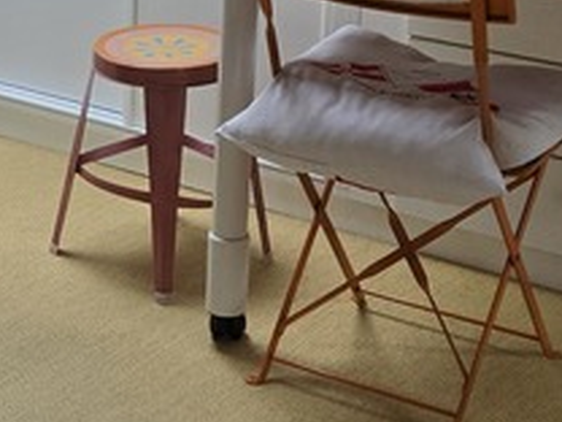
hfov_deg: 16.9
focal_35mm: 113
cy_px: 143
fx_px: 1835
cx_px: -57
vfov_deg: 13.1
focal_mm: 5.4
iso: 160
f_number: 1.8
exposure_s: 1/508
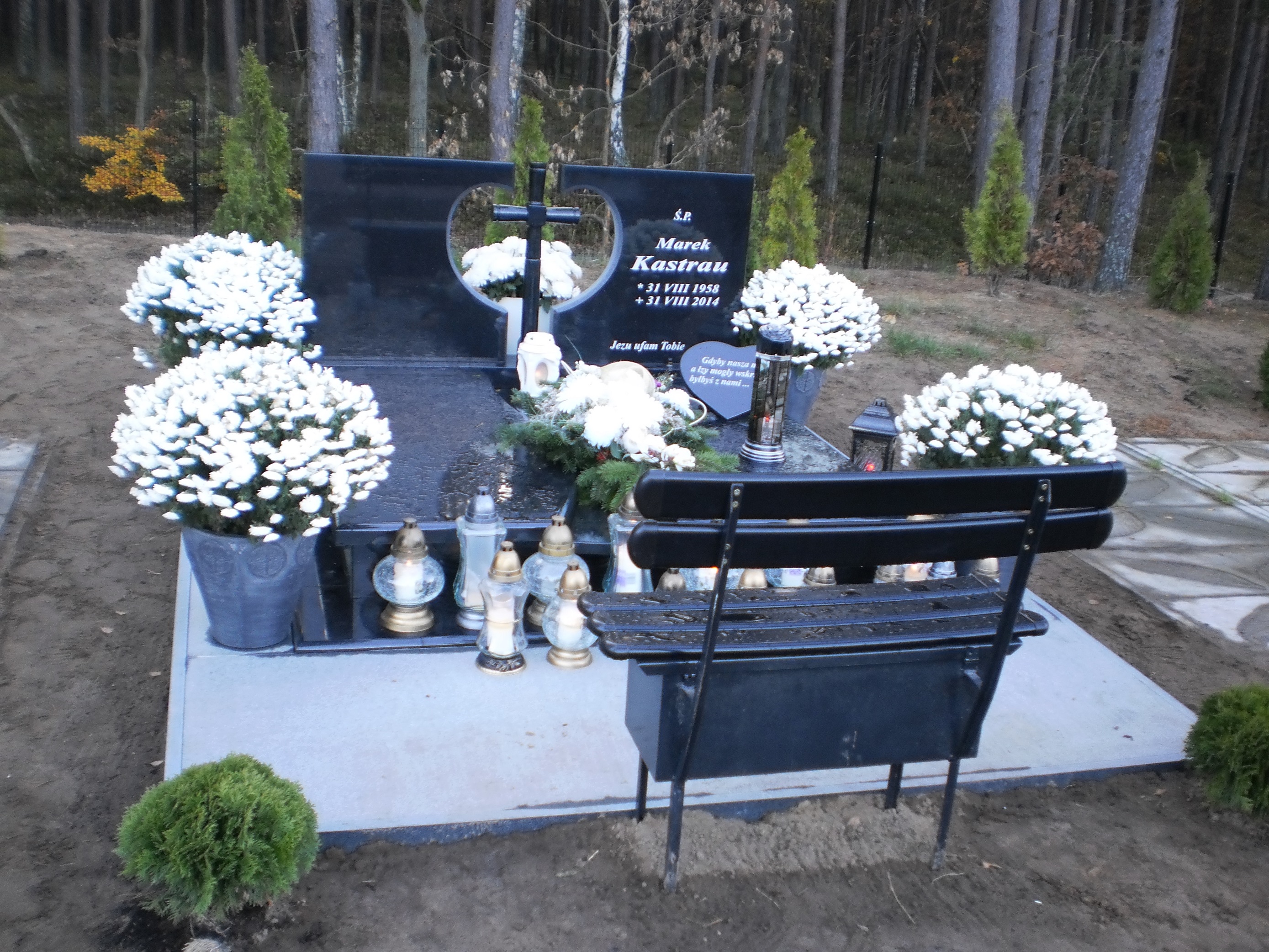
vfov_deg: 39.7
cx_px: 634
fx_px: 1320
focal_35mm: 36
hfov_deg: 51.4
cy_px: 476
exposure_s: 1/40
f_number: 3.1
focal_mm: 6.3
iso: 100
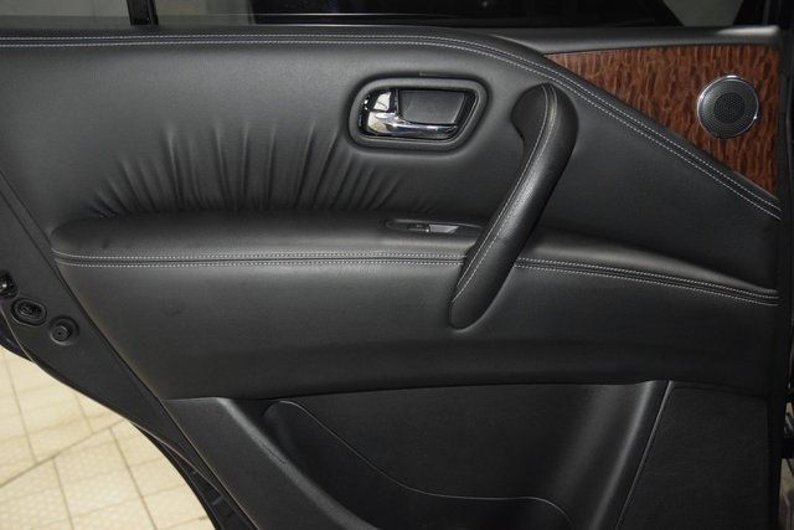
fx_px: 827
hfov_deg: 51.3
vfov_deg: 35.5
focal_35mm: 38
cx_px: 397
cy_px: 265
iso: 3200
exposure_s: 1/100
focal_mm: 25
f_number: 3.8
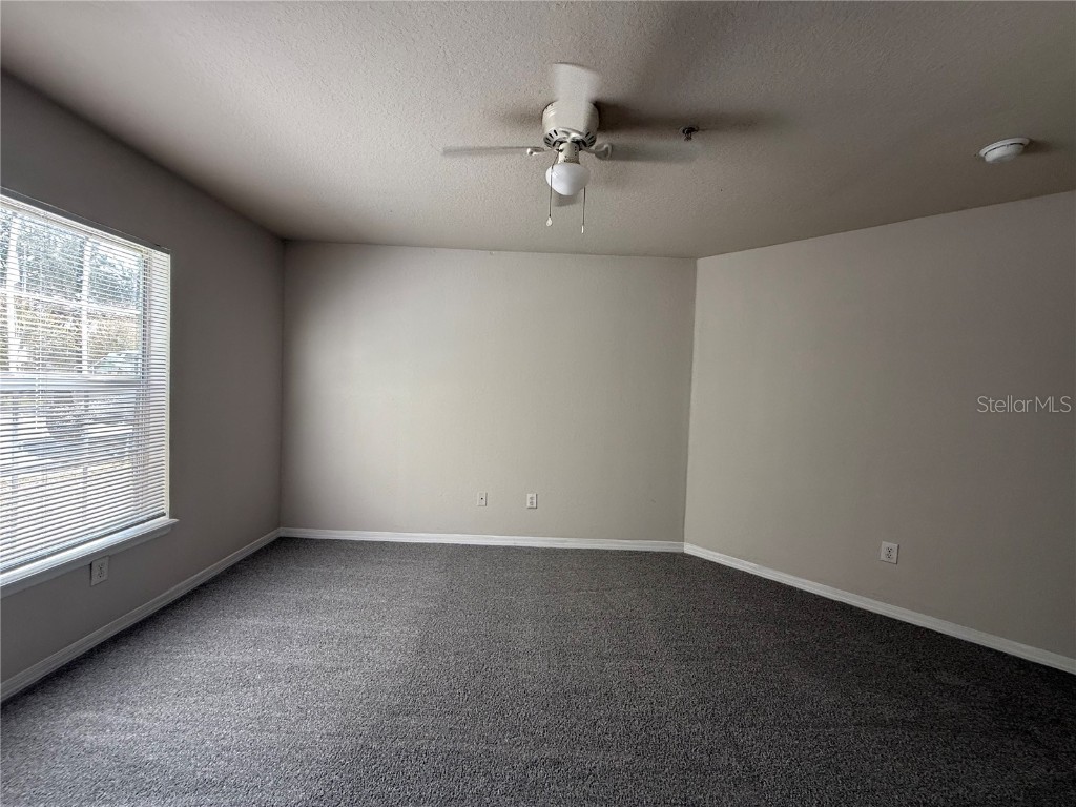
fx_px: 435
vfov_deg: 85.7
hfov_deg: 102.1
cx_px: 538
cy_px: 404
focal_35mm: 14
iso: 125
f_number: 2.2
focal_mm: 2.22
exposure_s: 1/99
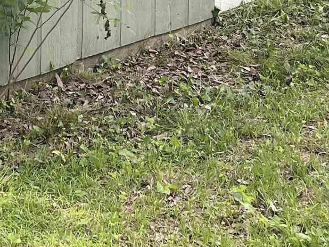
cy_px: -255
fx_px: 1046
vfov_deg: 11.9
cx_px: -22
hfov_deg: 17.3
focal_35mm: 110
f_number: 1.6
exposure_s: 1/321
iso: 32
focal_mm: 5.1
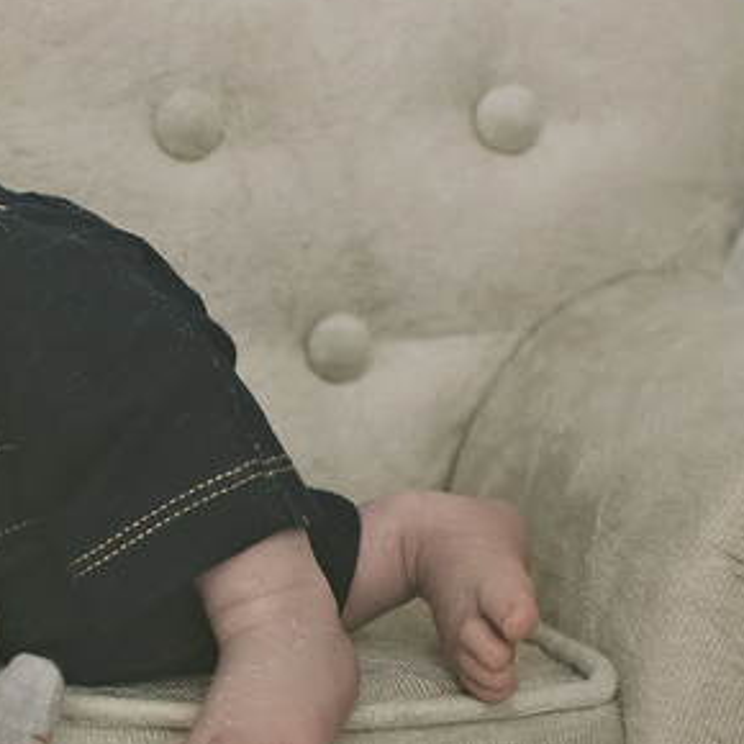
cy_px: 472
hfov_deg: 13.8
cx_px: -159
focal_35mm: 123
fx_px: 2991
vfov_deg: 14.2
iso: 200
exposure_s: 1/250
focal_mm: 35
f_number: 2.5
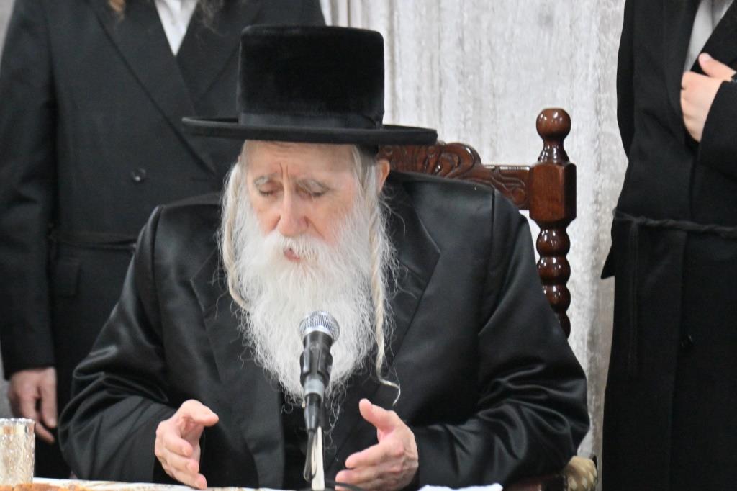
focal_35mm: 157
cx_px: 368
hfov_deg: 13.1
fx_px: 3213
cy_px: 246
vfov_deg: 8.7
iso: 2500
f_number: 4
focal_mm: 105
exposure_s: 1/160
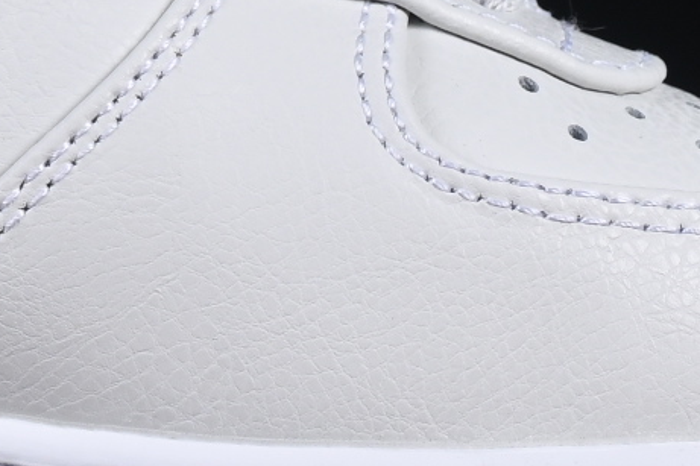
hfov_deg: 4.5
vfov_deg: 3.0
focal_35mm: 453
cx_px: -120
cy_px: -112
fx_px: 8805
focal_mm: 50
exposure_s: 1/80
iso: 160
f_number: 8
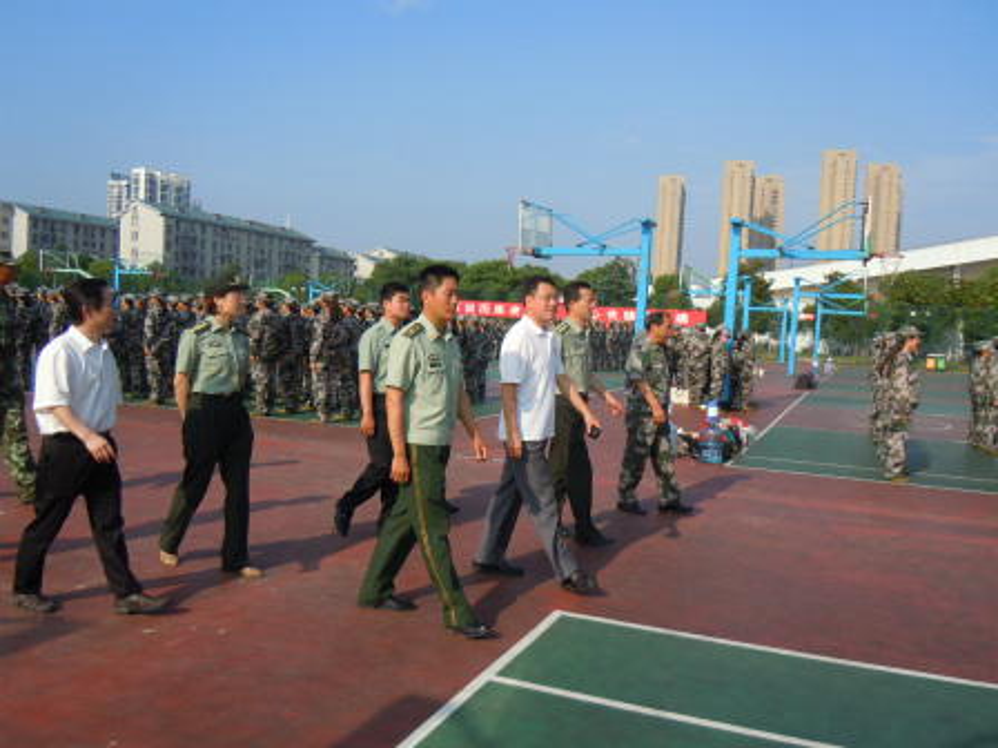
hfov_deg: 60.0
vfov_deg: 46.8
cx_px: 499
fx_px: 865
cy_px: 374
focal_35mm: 30
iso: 100
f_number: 7
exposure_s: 1/250
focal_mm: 5.4
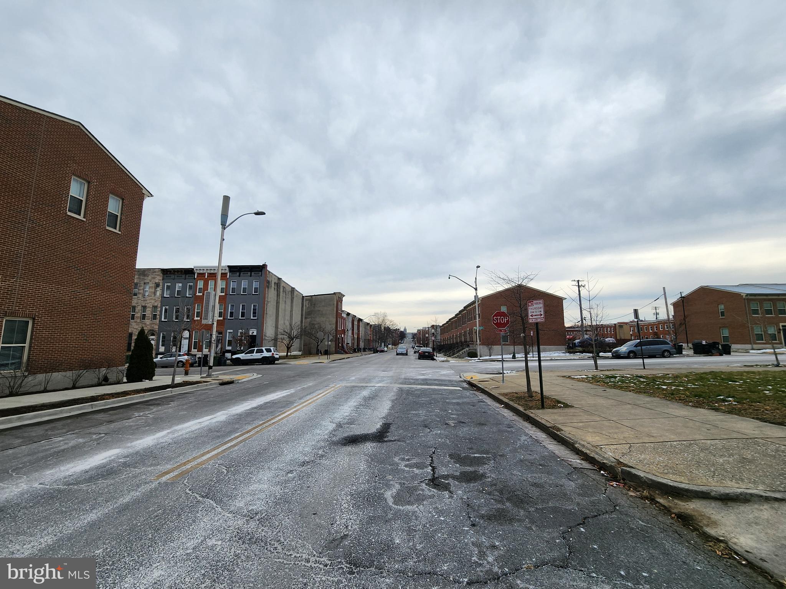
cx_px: 393
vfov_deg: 89.9
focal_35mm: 13
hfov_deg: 106.2
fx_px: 295
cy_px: 294
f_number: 2.2
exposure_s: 1/1704
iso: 50
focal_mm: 2.2
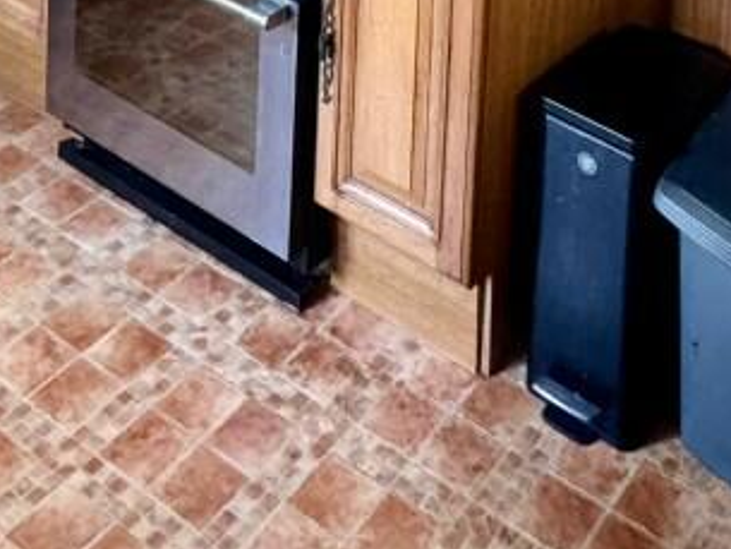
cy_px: -367
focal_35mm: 47
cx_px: 434
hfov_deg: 40.3
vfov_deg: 22.4
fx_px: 993
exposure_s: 1/60
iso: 400
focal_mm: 2.22
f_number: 2.2
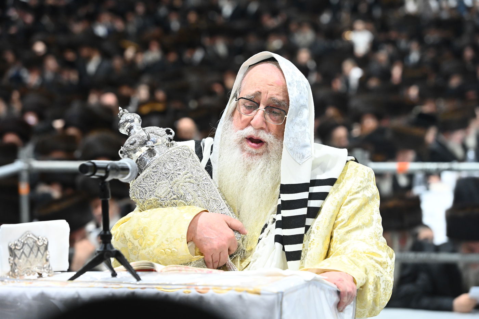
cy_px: 160
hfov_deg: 13.3
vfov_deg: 8.9
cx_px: 240
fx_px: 2062
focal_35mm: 155
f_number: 7.1
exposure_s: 1/125
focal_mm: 155
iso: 3200
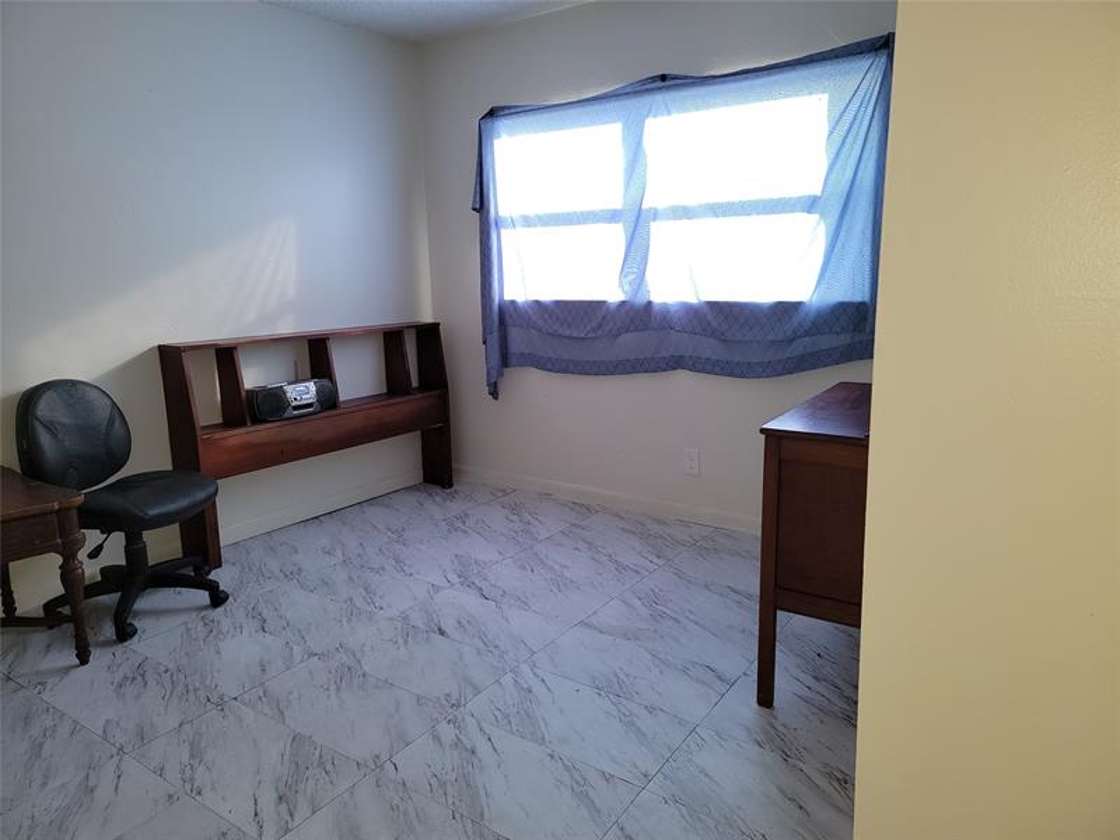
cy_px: 420
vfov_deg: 56.8
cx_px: 560
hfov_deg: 71.6
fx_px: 777
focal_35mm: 24
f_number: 1.8
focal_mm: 6.7
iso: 100
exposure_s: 1/40
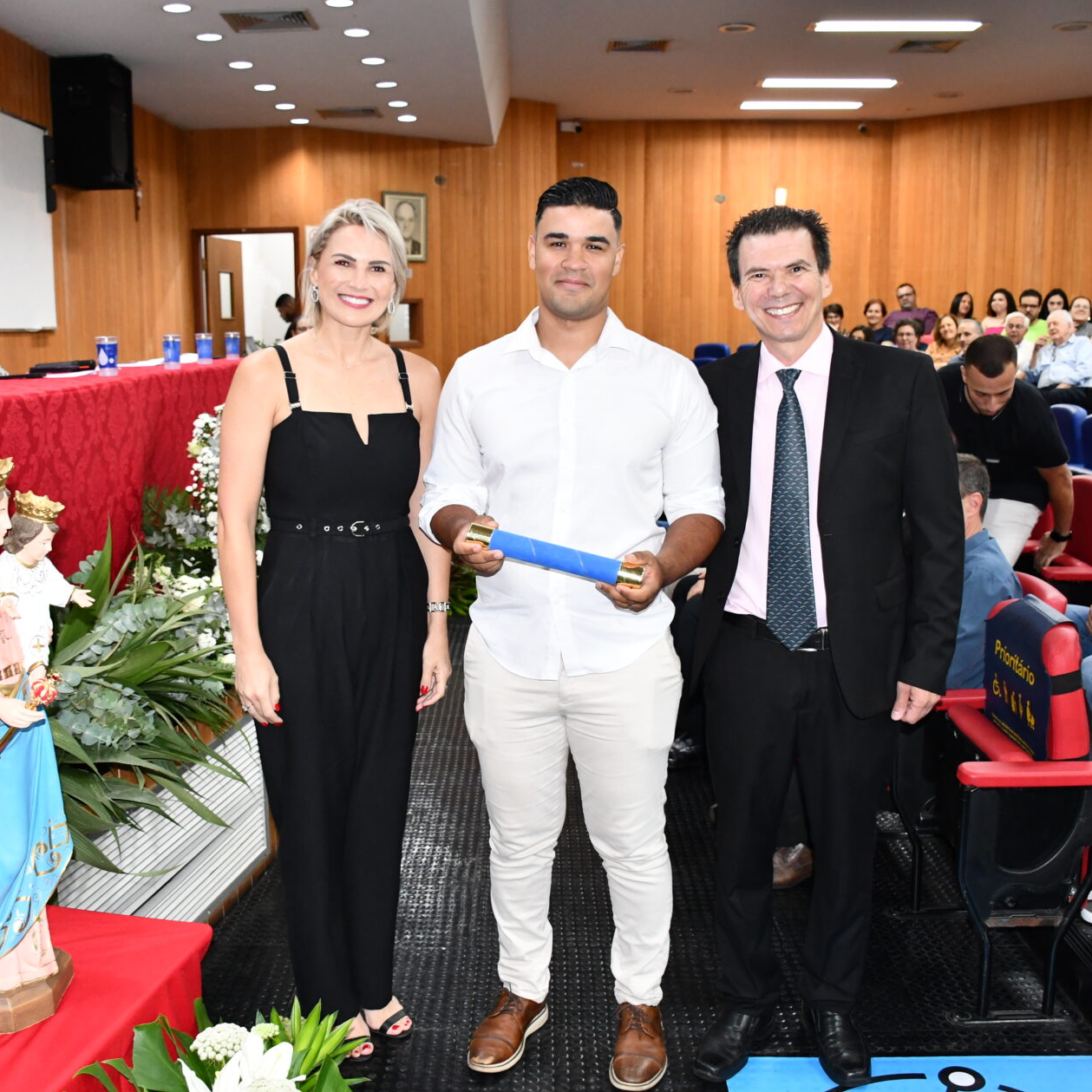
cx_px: 468
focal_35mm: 35
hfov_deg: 47.1
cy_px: 553
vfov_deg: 47.2
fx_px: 1249
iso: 1800
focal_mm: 18
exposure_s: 1/60
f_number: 3.5
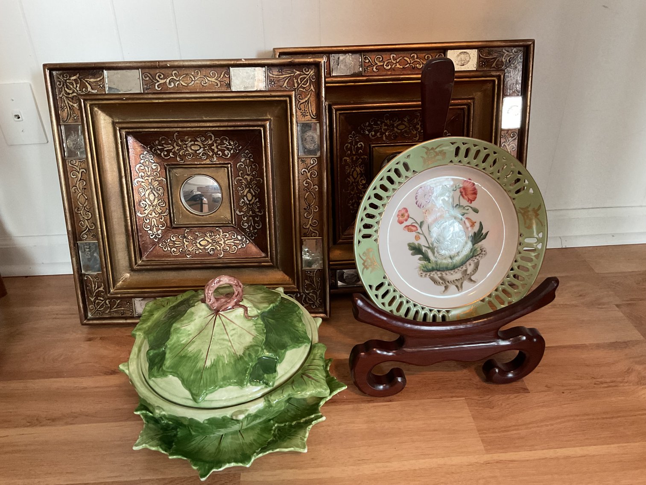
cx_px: 323
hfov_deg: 61.7
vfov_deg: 48.2
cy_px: 242
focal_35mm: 29
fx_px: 541
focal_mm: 3
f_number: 1.8
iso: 250
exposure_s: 1/30
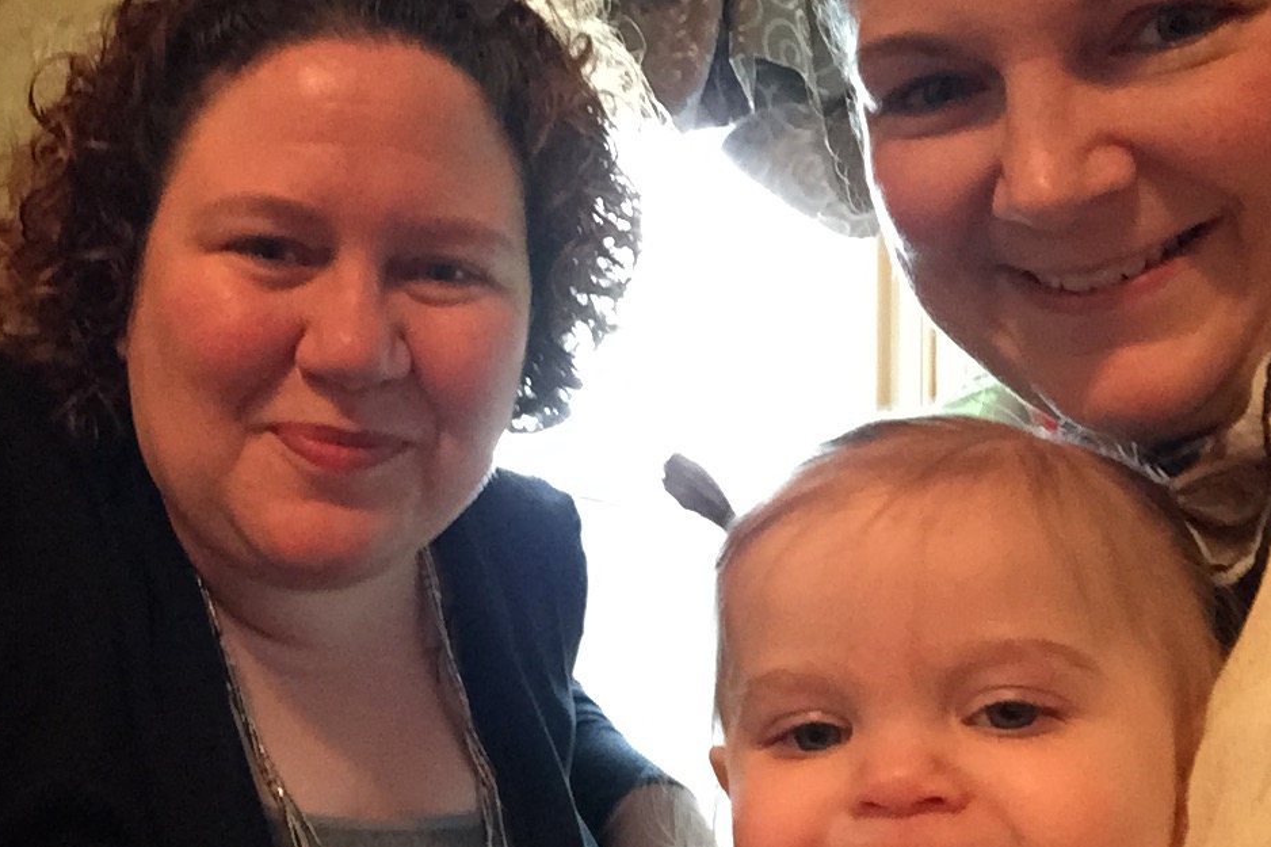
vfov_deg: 30.5
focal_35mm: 44
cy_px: 455
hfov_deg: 44.5
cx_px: 631
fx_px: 1553
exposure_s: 1/30
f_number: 2.2
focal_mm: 2.65
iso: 320
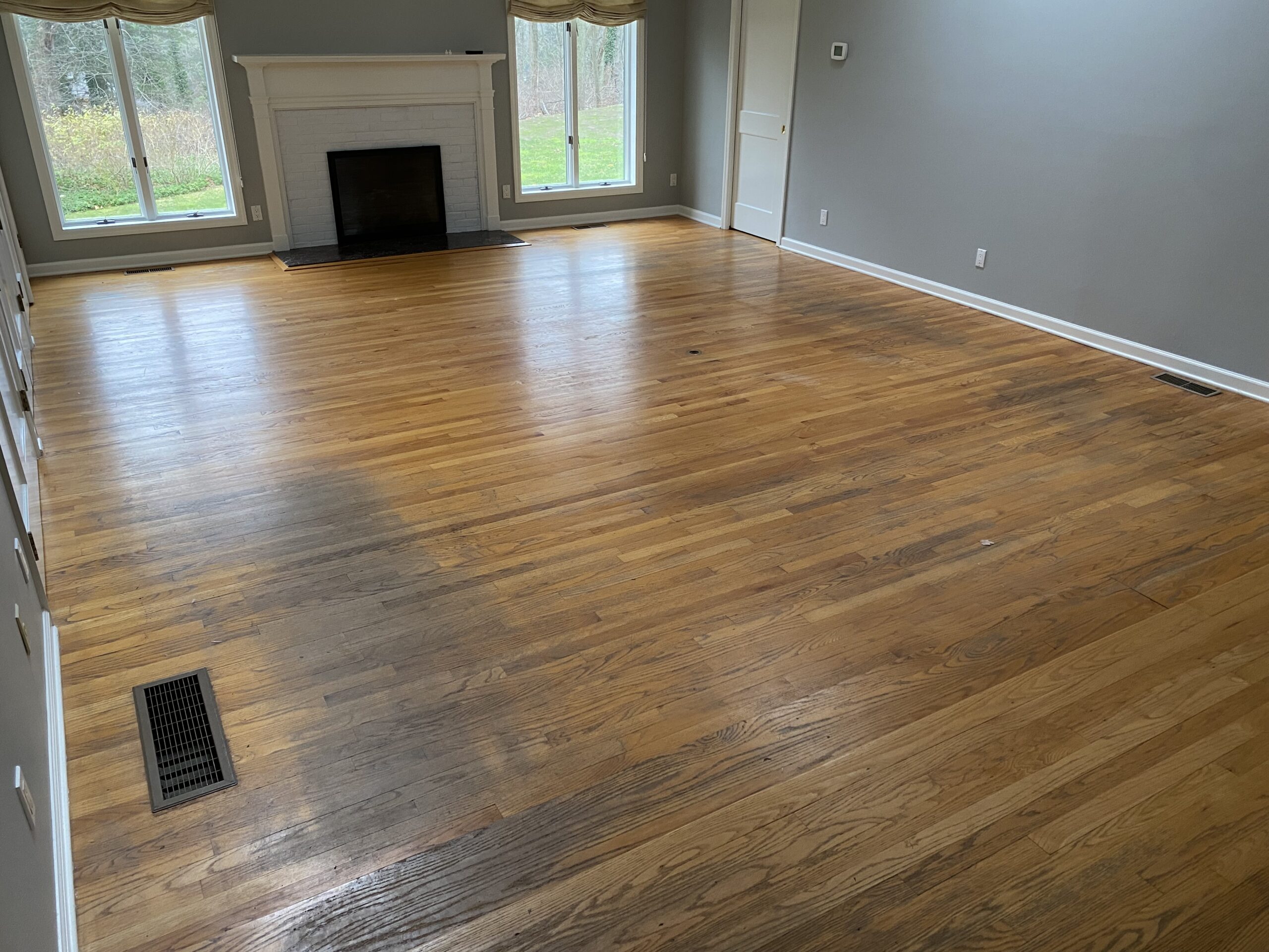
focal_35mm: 26
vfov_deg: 53.1
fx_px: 953
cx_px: 634
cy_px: 476
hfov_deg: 67.3
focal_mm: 4.25
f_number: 1.8
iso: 200
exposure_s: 1/60
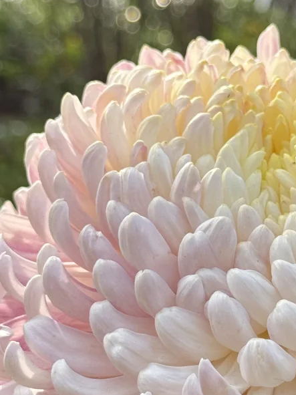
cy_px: 250
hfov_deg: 12.6
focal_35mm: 117
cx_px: 243
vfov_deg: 16.8
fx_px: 1334
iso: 64
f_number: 1.78
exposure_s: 1/2088
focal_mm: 6.76
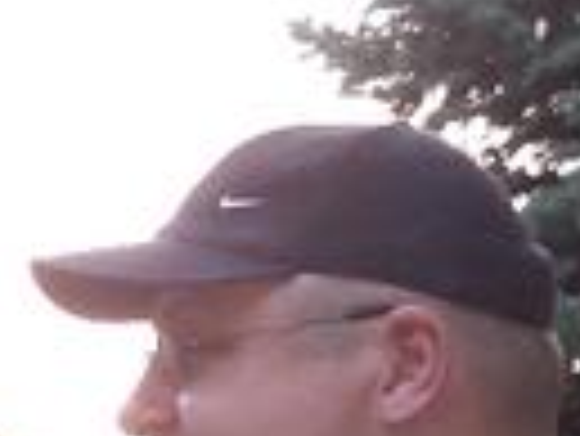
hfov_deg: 11.4
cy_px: 602
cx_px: 414
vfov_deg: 8.4
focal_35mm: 173
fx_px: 2901
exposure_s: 1/40
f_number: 2.6
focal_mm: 5.8
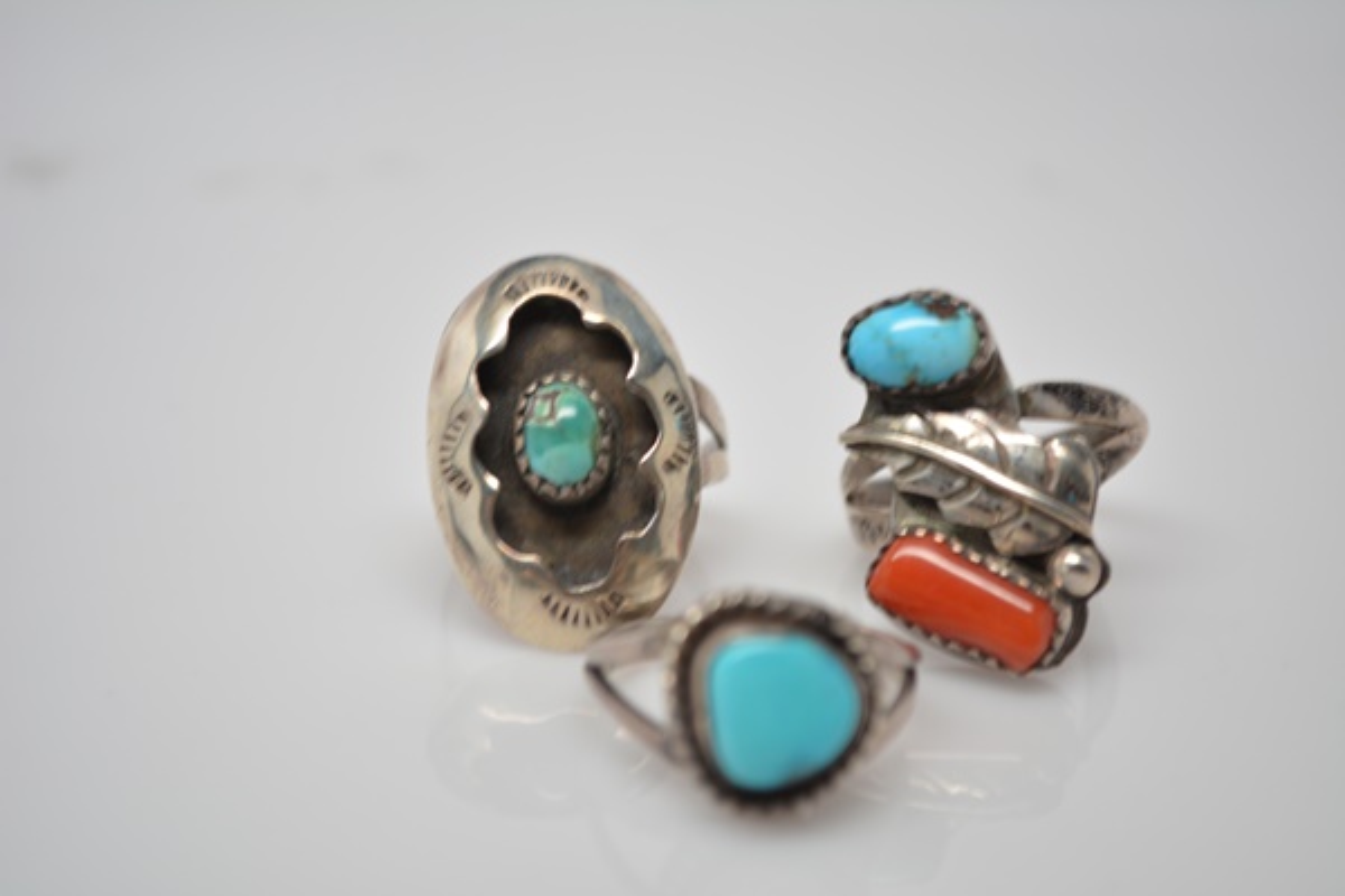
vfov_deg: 16.6
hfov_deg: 24.6
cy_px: 448
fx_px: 3082
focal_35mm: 82
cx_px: 672
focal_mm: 55
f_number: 5.6
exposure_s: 1/15
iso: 200
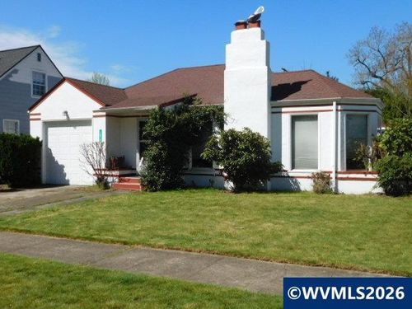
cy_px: 154
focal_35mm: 36
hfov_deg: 51.4
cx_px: 206
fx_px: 428
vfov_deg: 39.7
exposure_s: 1/400
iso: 125
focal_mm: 6.3
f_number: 7
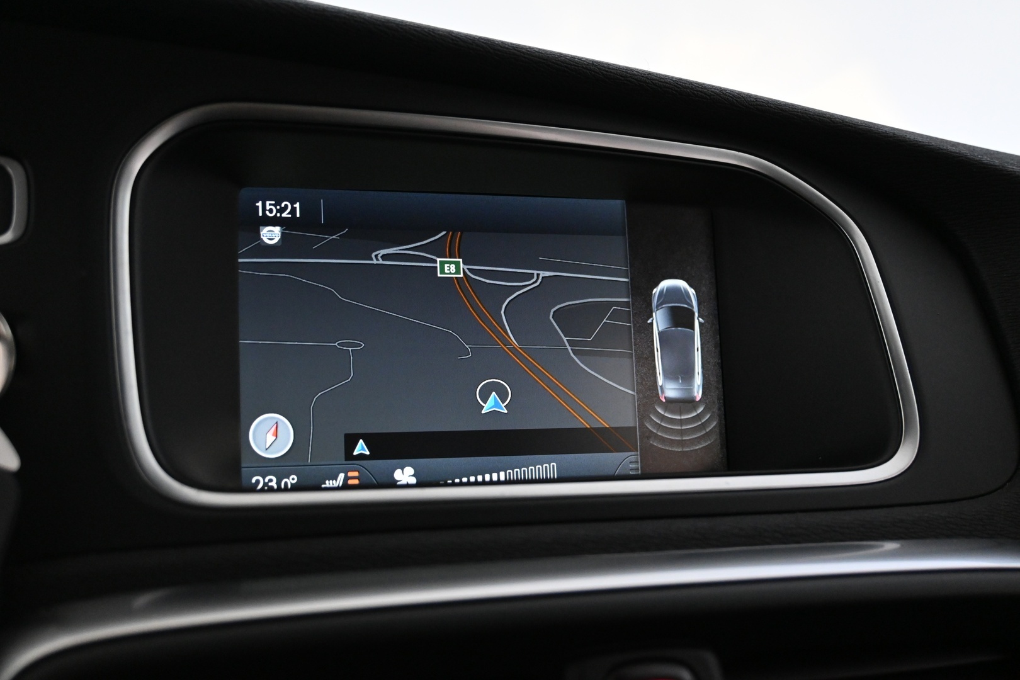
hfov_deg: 45.0
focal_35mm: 44
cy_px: 340
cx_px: 510
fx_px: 1232
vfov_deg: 30.8
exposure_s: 1/50
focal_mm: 29
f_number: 4.8
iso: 3200
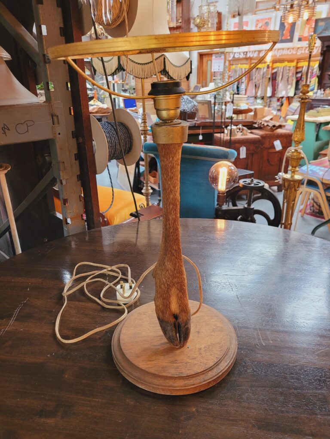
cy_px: 220
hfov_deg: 53.1
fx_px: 330
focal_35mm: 26
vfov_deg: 67.3
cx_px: 165
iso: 250
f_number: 1.8
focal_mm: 5.4
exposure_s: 1/50
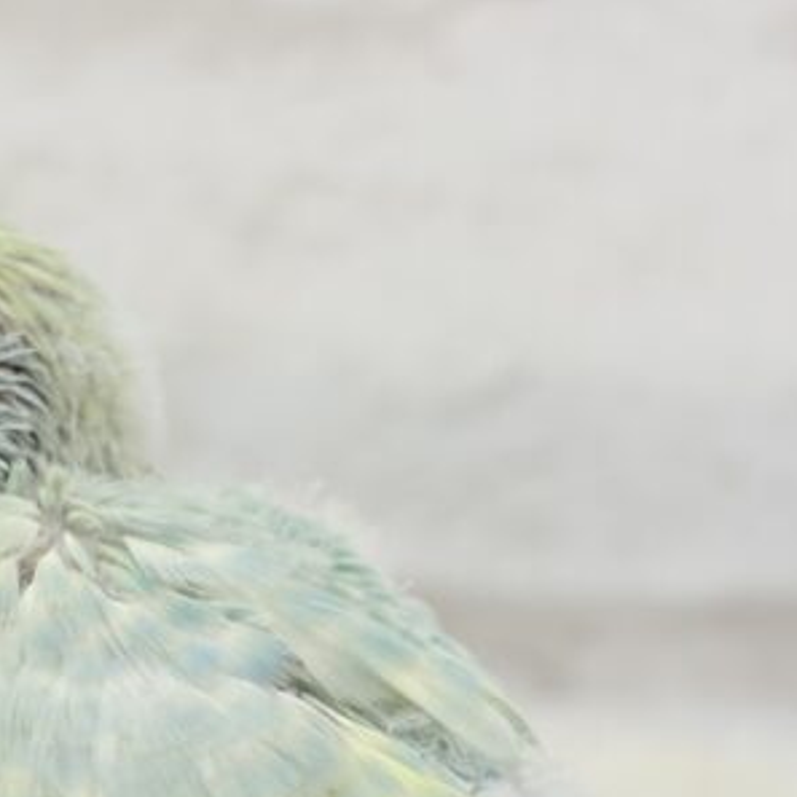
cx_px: 123
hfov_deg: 17.4
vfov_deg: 17.4
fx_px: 2579
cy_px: 633
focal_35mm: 99
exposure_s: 1/100
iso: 64
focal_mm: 5.96
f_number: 1.6
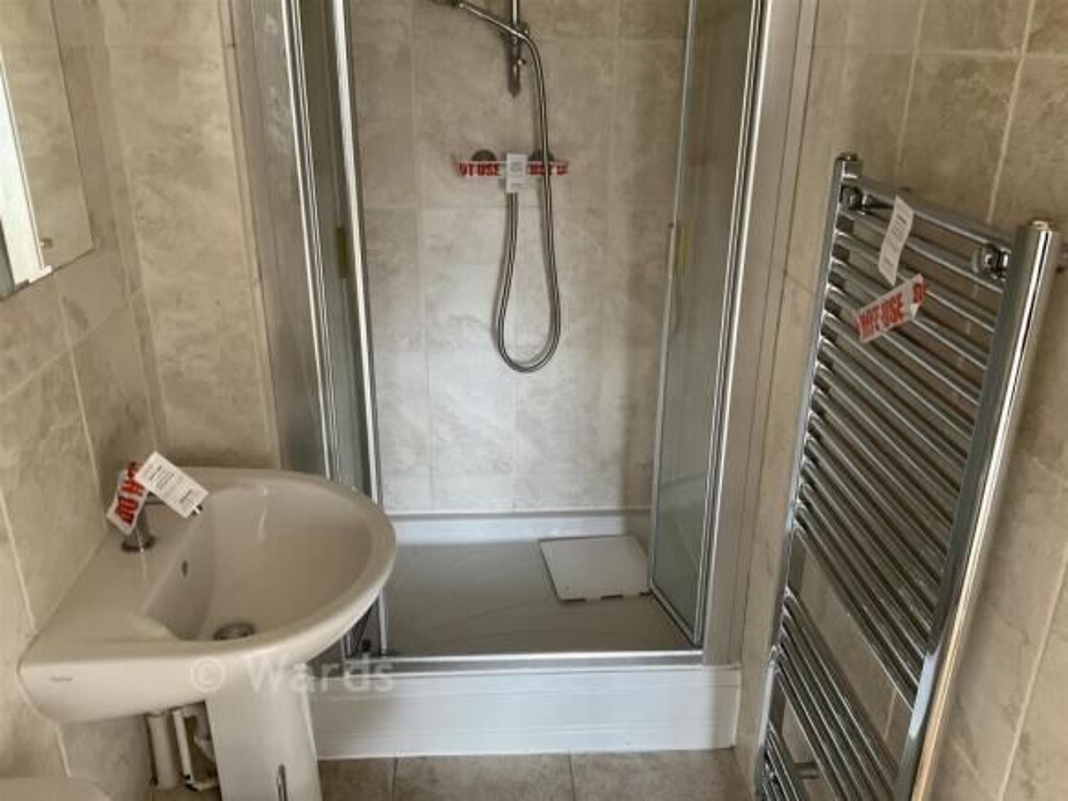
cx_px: 534
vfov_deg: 48.2
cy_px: 400
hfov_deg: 61.7
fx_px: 895
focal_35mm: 29
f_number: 1.8
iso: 160
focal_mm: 3
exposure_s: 1/60
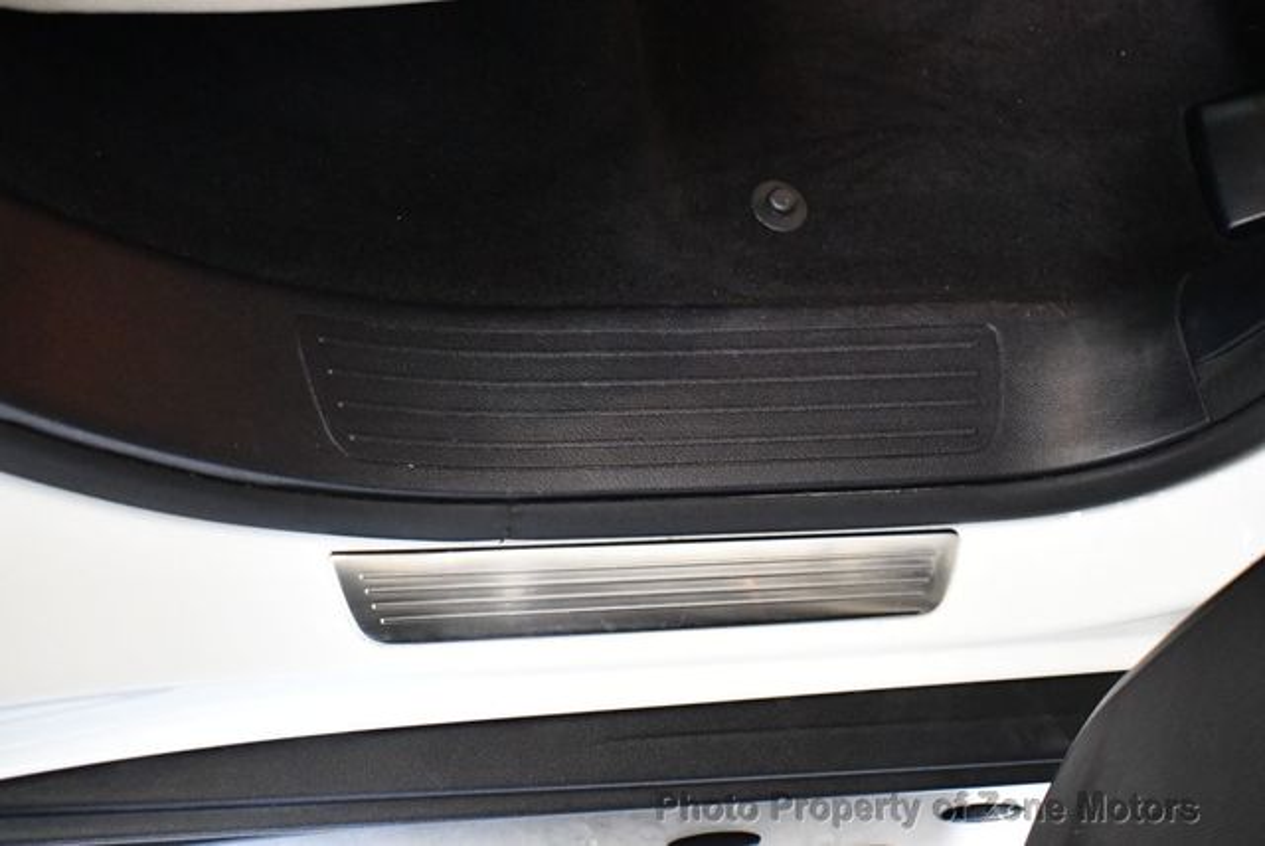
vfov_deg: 27.0
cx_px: 632
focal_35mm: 50
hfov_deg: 39.6
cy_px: 423
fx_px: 1758
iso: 7200
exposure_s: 1/60
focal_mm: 25
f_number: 4
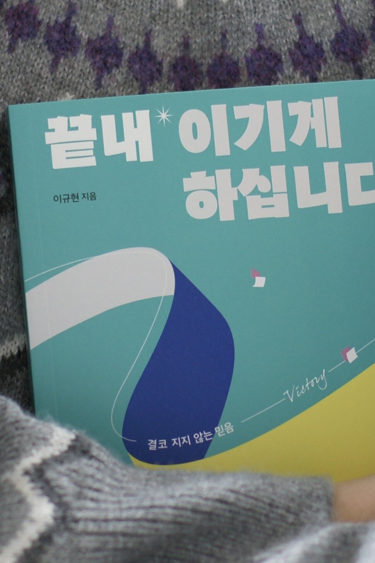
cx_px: 230
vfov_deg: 23.6
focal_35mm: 86
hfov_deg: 15.9
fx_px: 1344
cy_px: 327
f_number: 2
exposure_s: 1/60
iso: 200
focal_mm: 50
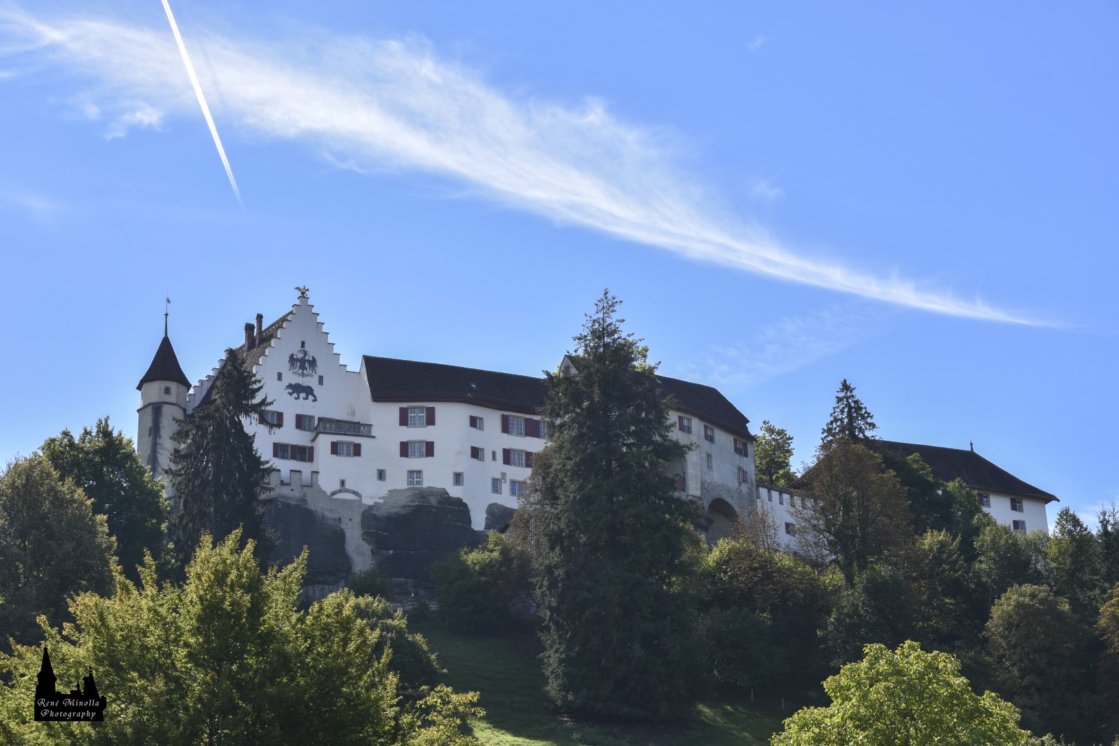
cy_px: 373
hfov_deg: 26.0
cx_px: 560
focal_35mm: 78
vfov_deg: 17.5
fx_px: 2424
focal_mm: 52
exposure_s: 1/400
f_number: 10
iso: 200
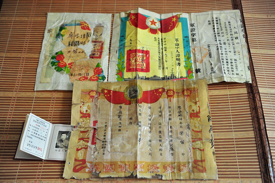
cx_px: 138
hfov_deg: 44.5
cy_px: 92
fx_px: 336
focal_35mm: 44
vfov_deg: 30.5
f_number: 3.2
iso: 2200
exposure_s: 1/250
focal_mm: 44
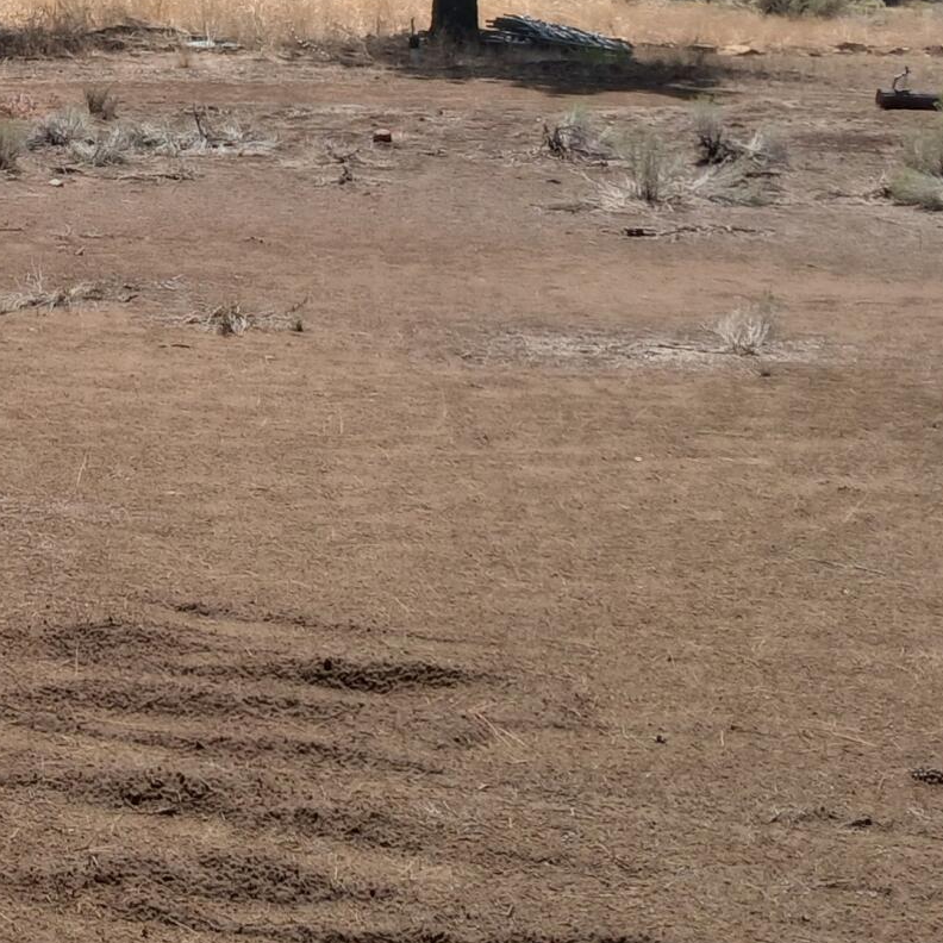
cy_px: -177
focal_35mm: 87
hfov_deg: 18.2
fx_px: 2681
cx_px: -377
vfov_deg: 18.9
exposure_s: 1/661
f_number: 1.8
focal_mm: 3.98
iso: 20
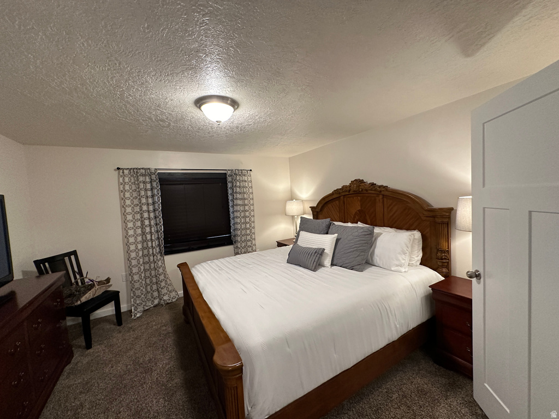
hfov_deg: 102.1
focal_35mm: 14
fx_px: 226
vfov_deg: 85.7
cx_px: 280
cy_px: 210
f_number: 2.2
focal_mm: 2.22
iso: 320
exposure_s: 1/120
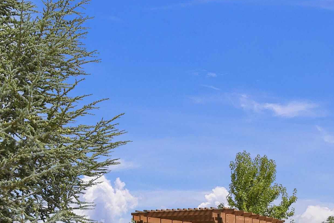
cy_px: 249
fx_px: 417
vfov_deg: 27.2
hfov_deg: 40.4
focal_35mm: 45
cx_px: 298
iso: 320
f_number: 11
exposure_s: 1/100
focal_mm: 12
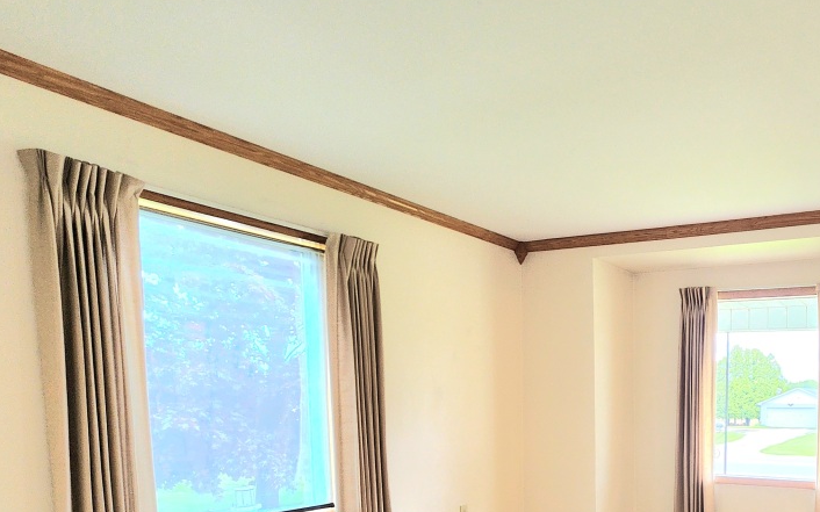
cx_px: 702
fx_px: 559
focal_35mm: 25
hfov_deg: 63.4
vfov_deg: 45.1
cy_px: 452
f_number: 2.2
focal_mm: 2.2
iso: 160
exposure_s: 1/60.2
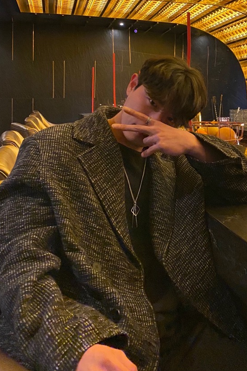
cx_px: 184
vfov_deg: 44.6
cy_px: 86
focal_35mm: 42
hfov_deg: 31.3
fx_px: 432
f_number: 1.8
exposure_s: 1/25
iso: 1000
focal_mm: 4.25
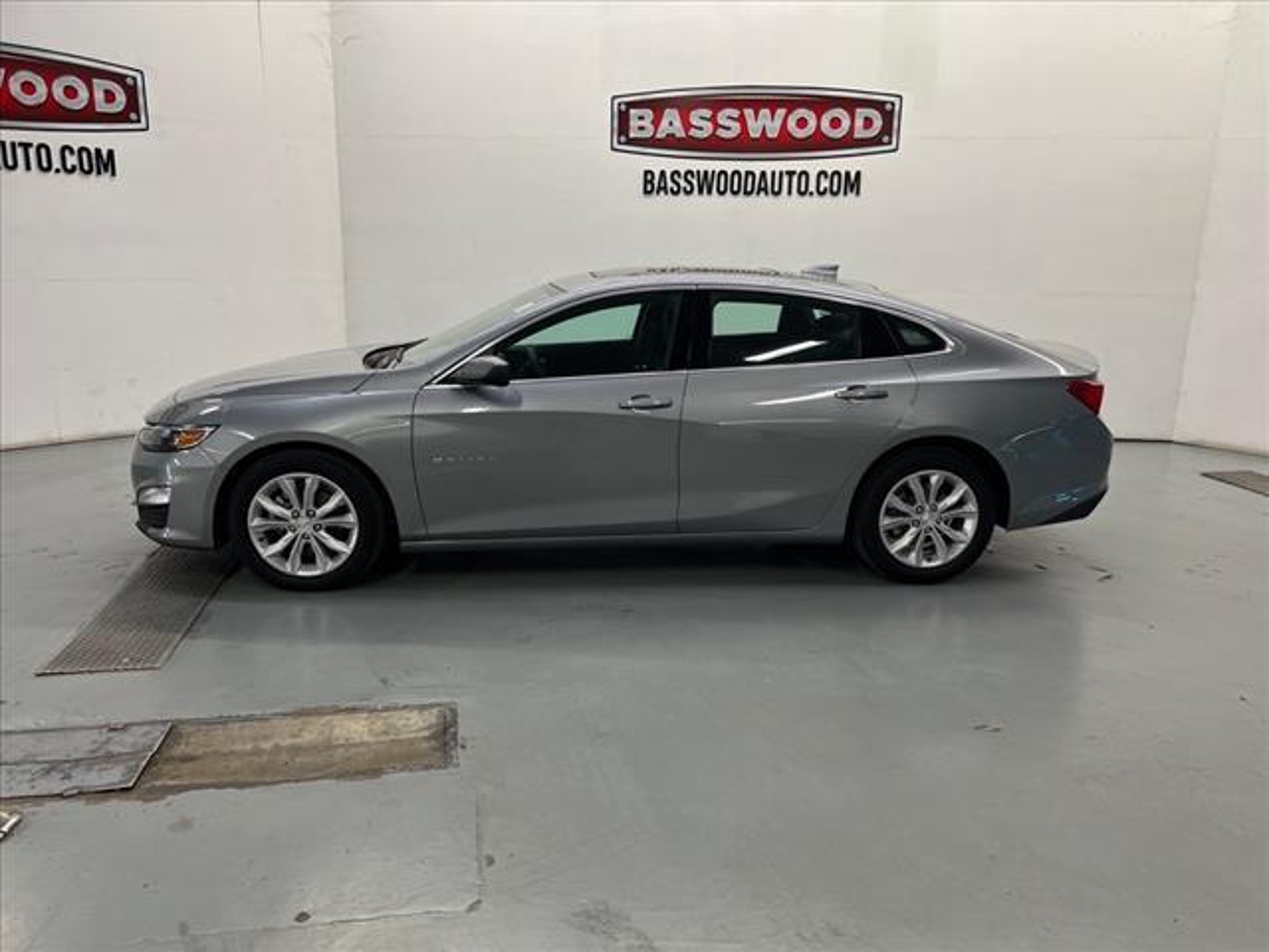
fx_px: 953
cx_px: 634
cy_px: 476
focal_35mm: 26
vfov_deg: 53.1
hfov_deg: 67.3
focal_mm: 5.7
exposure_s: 1/60
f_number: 1.5
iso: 80
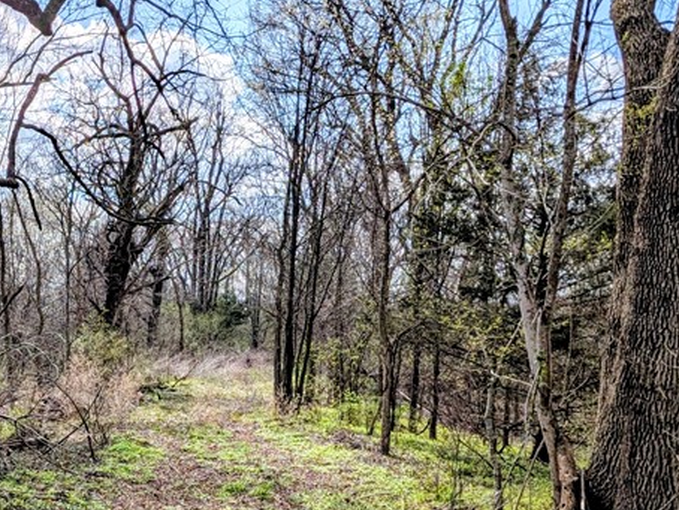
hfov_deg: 35.0
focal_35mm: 54
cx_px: 206
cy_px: 278
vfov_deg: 27.0
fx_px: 1060
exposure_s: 1/15873
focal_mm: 6.9
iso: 20
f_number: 1.68
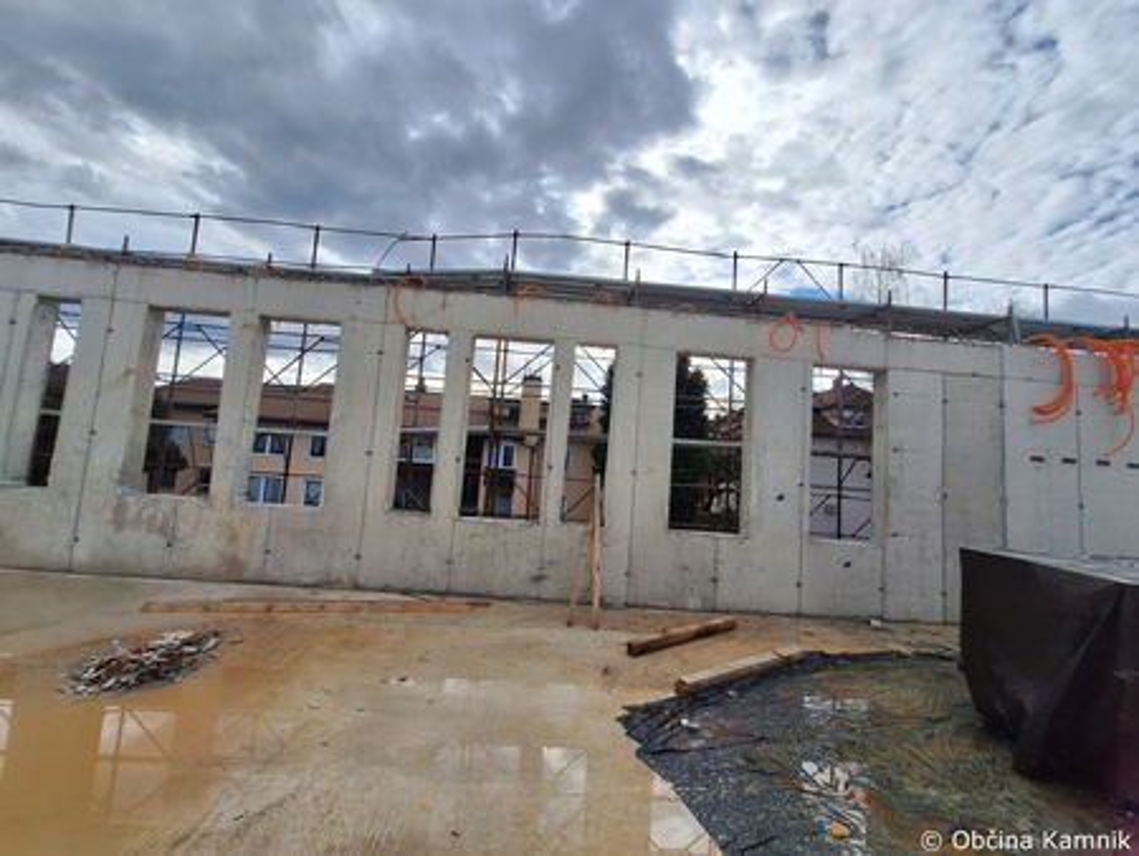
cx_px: 570
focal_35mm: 13
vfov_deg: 90.0
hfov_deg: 106.2
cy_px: 428
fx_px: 428
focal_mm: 1.74
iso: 40
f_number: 2.2
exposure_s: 1/3077
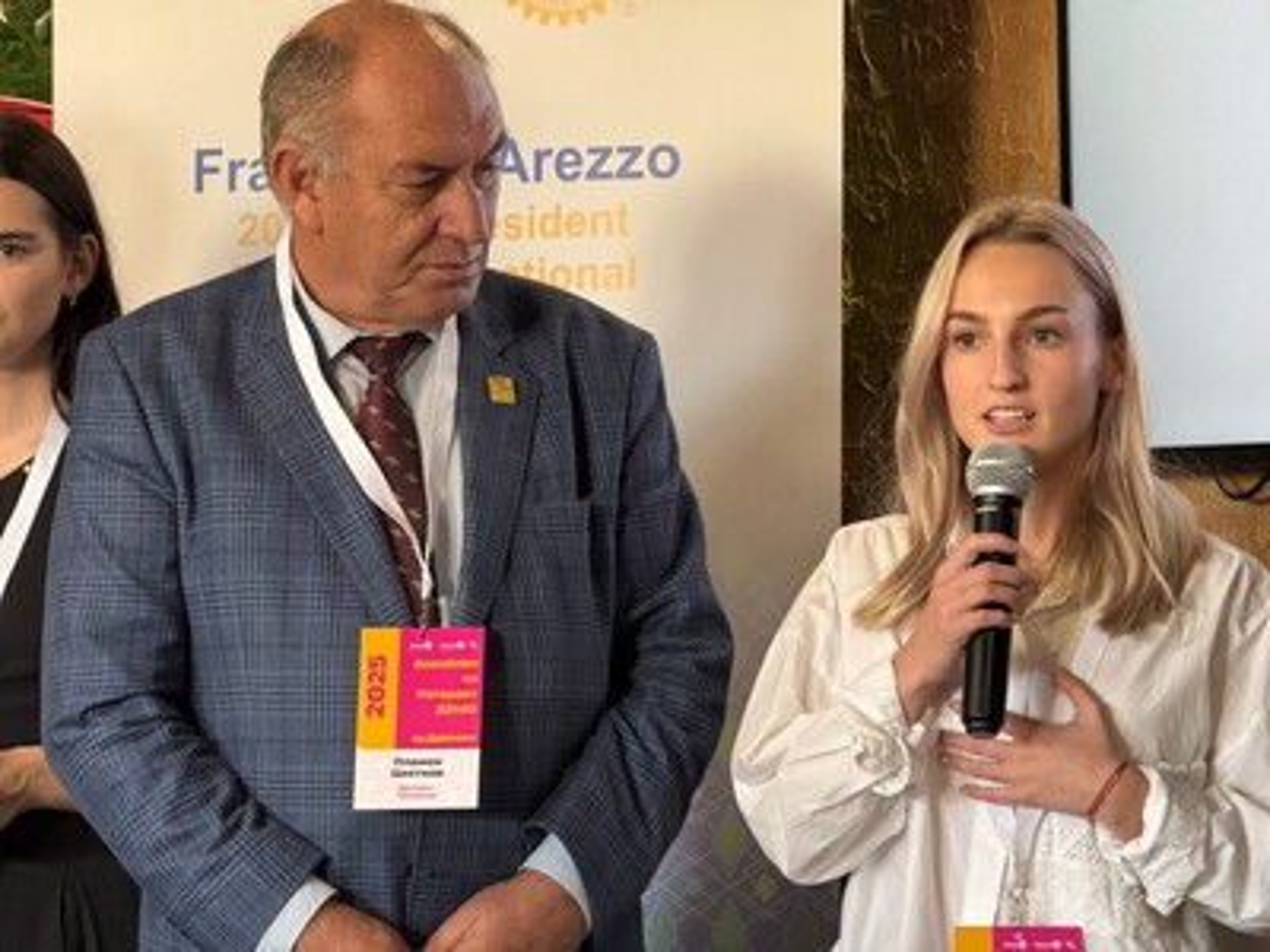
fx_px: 4403
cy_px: 476
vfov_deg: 12.3
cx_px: 635
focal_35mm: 120
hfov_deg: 16.4
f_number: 2.8
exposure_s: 1/50
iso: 640
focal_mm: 15.66
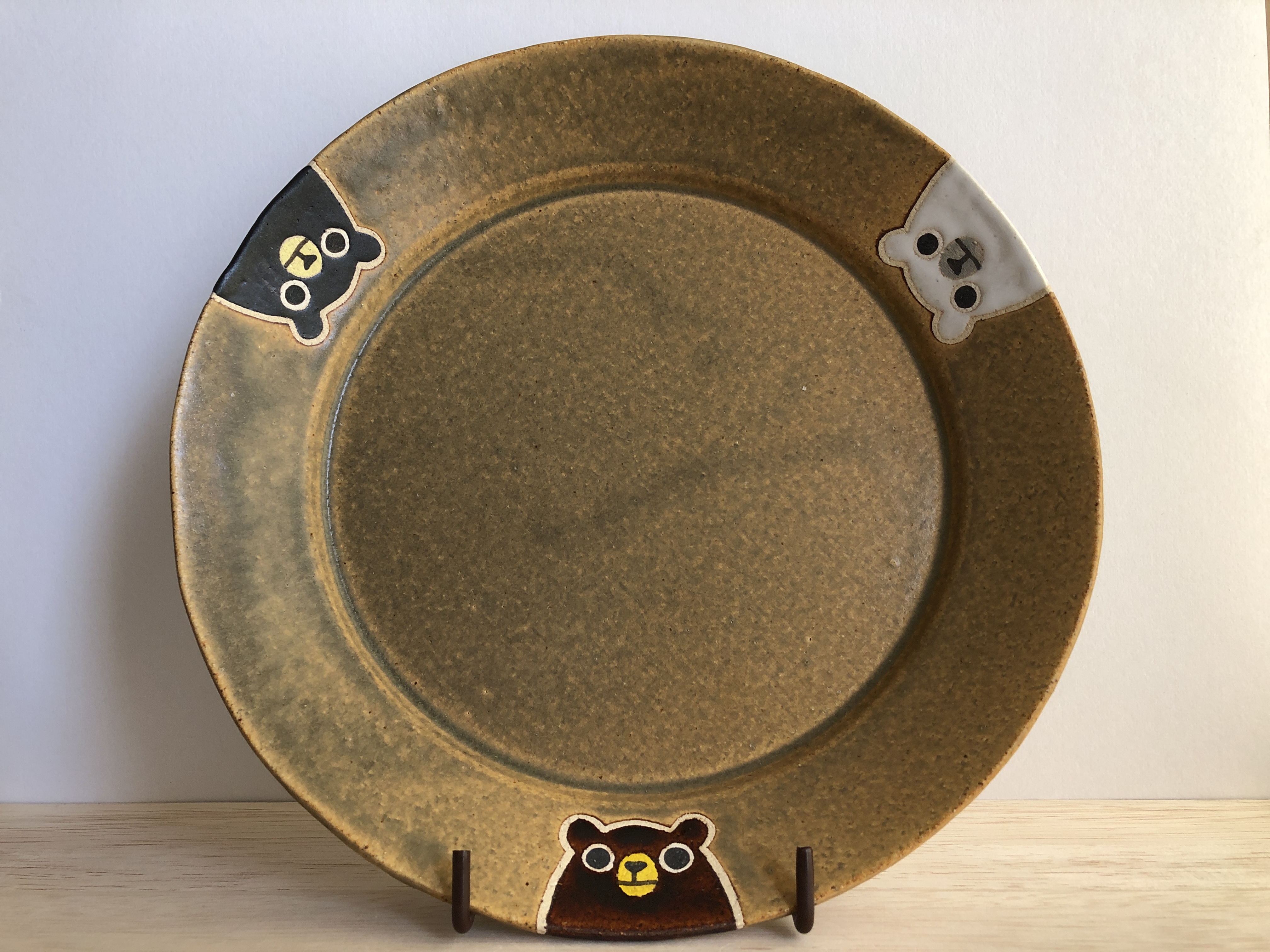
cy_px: 476
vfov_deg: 49.7
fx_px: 1027
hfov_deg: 63.4
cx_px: 635
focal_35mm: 28
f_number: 1.8
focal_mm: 3.99
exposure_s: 1/24
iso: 40
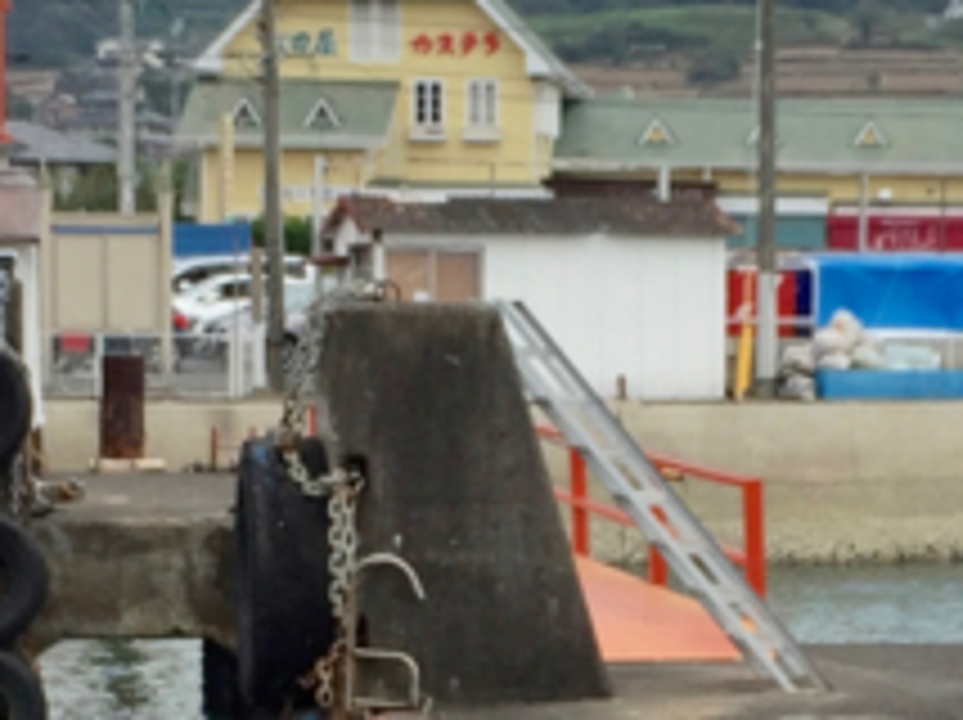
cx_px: 598
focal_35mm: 139
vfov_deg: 10.5
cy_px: 742
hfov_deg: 14.2
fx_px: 3863
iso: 32
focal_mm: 4.15
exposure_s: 1/1068
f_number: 2.2
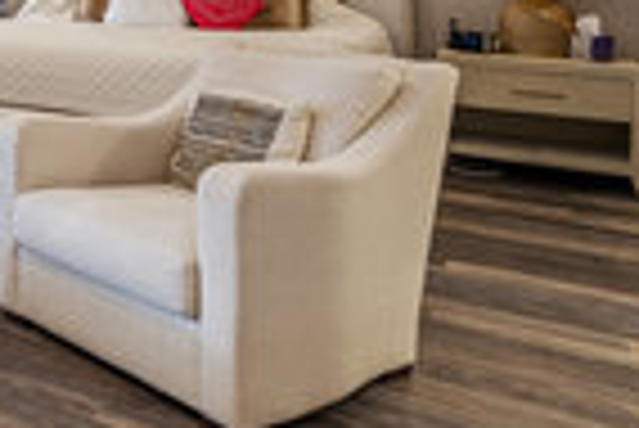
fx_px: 871
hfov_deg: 28.2
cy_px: -81
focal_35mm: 49
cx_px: -299
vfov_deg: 25.0
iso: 500
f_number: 5.6
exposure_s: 1/10
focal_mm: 16
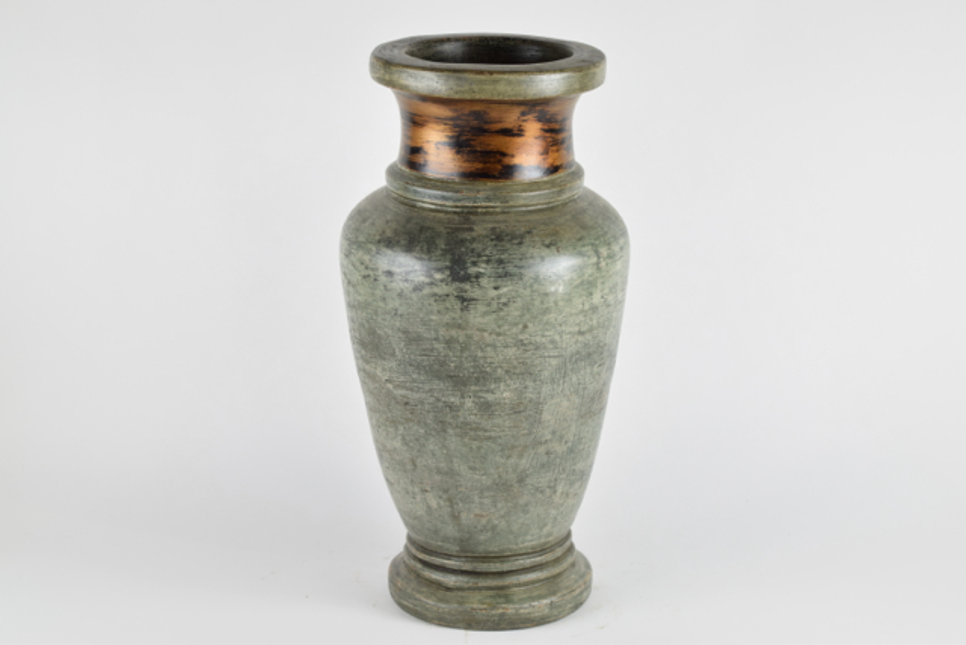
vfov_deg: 16.6
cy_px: 322
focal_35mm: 82
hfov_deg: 24.6
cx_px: 483
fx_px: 2214
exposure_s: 1/125
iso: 400
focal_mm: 55
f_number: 7.1
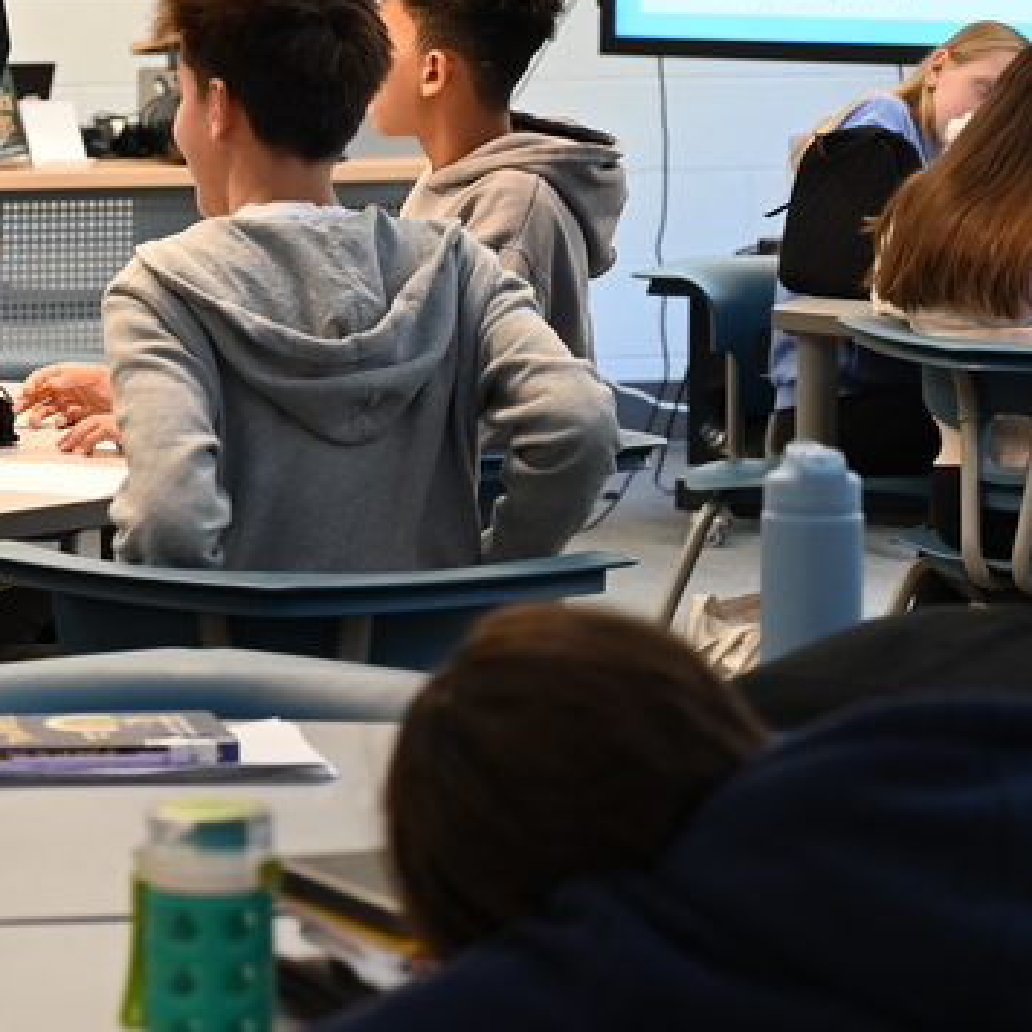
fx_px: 5768
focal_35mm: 171
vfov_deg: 10.2
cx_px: -52
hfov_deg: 10.1
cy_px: 94
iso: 1400
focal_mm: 70
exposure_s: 1/125
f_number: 4
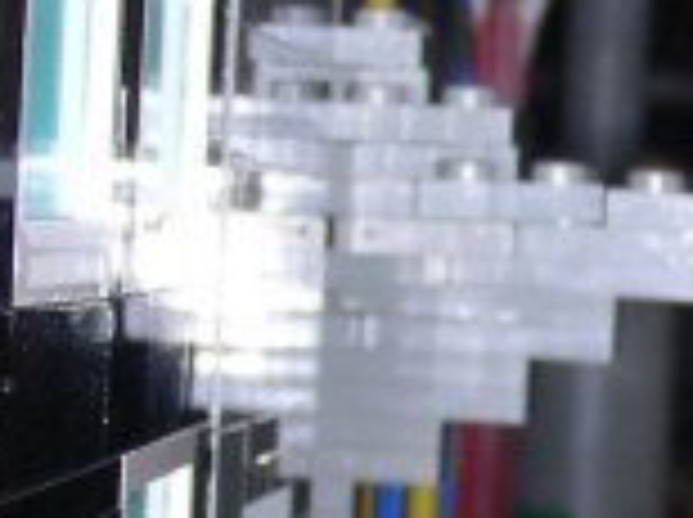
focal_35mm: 198
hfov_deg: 9.8
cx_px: 909
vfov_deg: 7.5
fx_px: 3958
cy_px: 441
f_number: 3.5
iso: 50
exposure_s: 1/60.1
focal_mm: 6.3
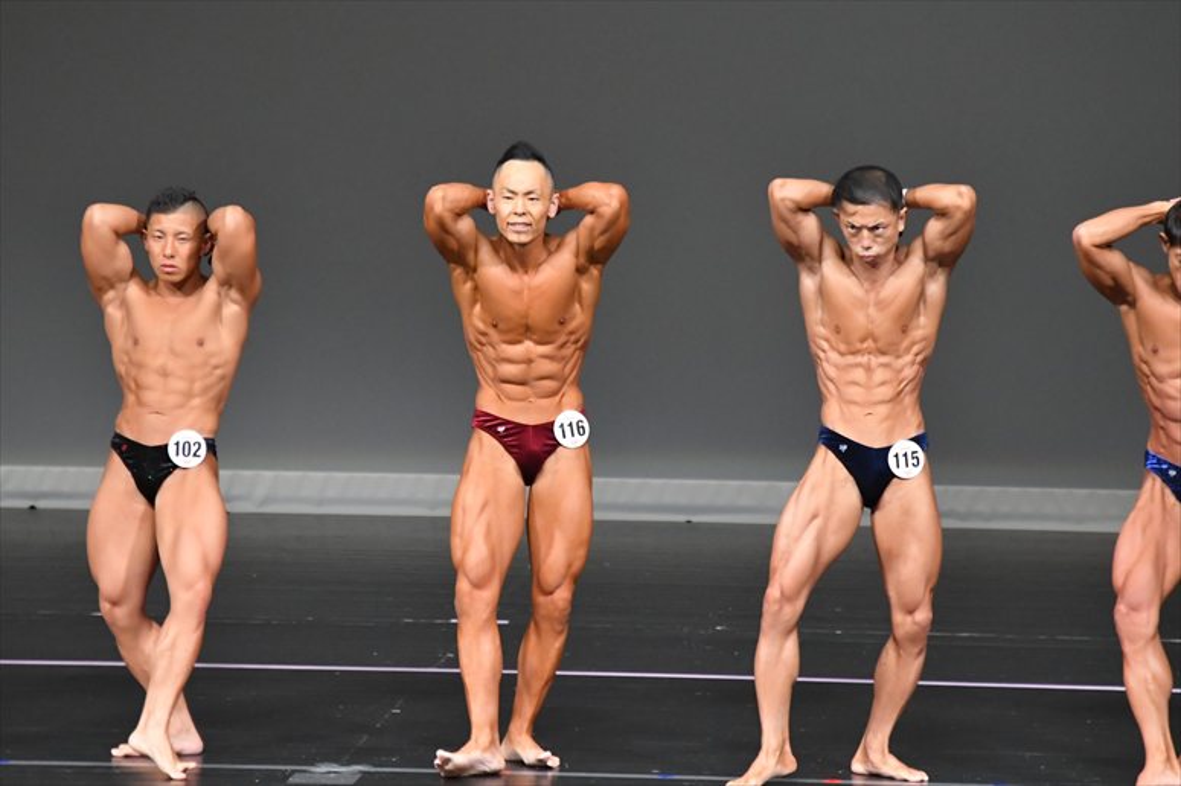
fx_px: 11313
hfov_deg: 6.0
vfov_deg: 4.0
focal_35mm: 345
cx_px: 590
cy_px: 393
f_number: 5.6
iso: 5000
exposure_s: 1/400
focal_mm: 230
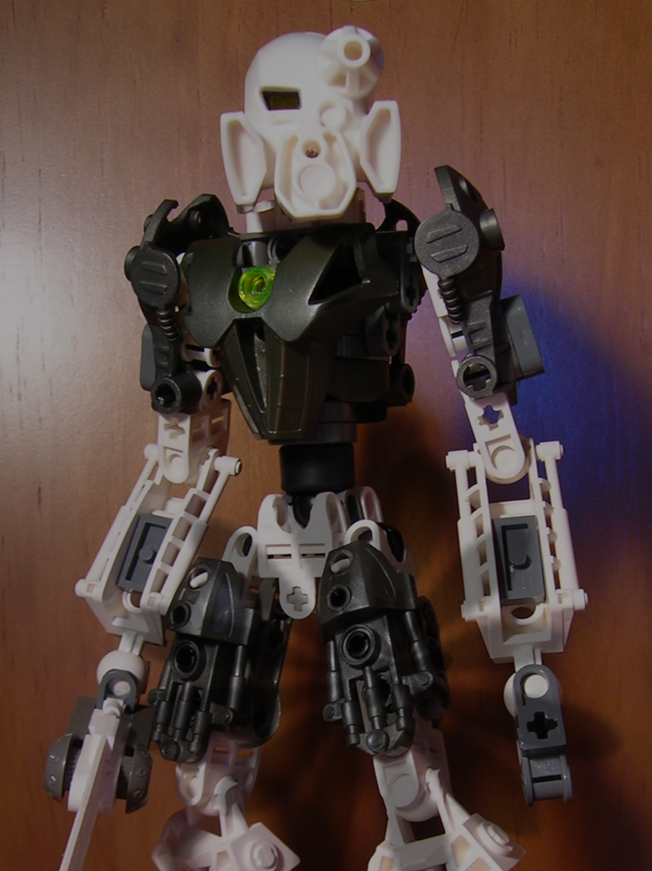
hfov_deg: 26.1
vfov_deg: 33.8
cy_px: 639
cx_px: 352
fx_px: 1409
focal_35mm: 56
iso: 50
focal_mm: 5.7
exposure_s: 1/5.2
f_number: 2.9
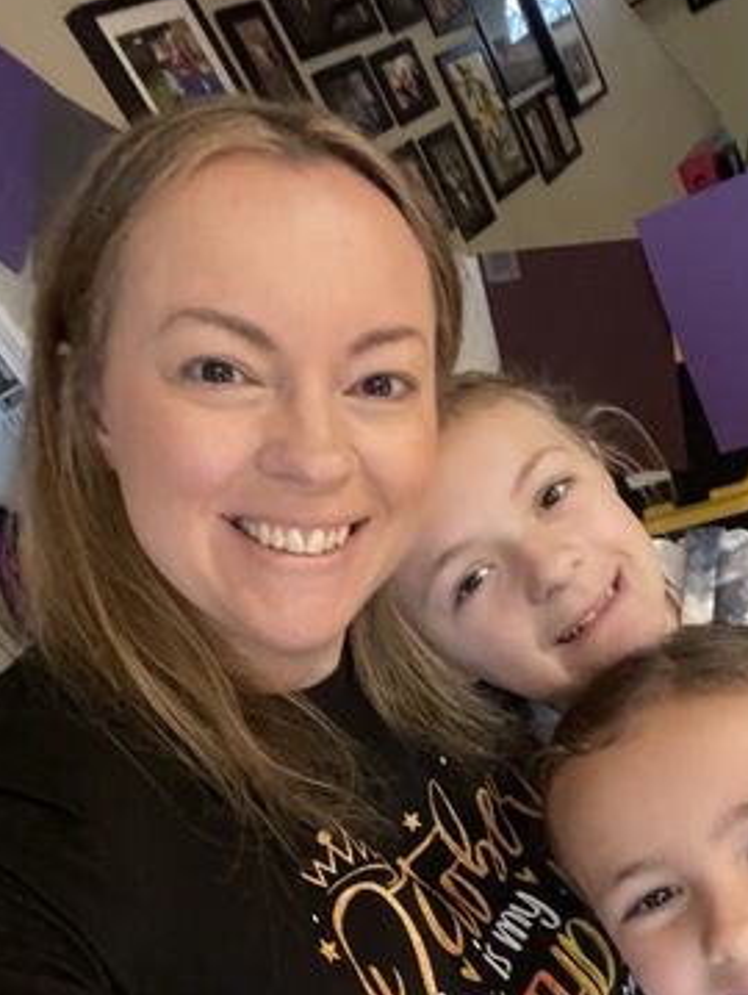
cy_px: 649
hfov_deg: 43.6
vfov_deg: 55.8
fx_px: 920
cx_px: 497
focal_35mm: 32
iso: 640
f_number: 2.2
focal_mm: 2.71
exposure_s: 1/20
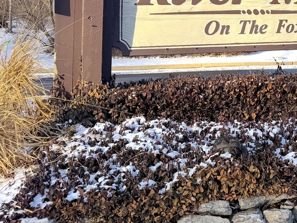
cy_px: -16
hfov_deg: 29.8
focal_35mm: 61
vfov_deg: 22.8
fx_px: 523
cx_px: 288
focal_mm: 6.76
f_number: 1.78
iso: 80
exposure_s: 1/3425
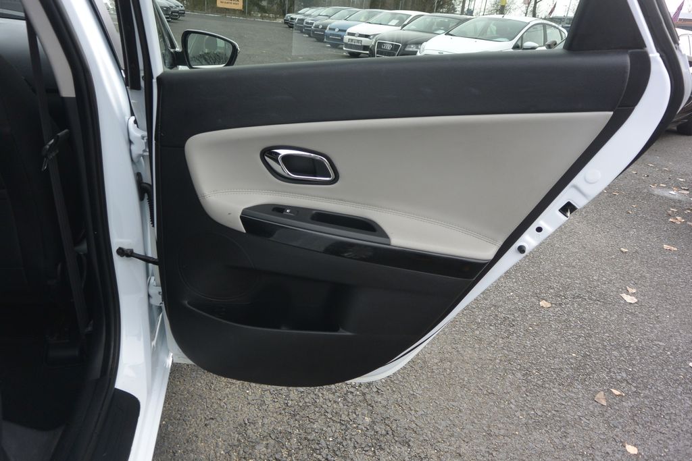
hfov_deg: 67.4
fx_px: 519
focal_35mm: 27
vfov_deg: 47.9
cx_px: 346
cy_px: 230
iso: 180
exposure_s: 1/250
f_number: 3.5
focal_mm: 10
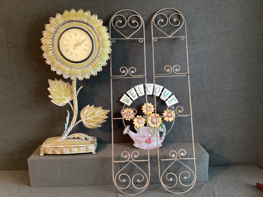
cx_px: 132
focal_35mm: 31
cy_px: 98
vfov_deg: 45.4
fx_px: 236
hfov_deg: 58.3
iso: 500
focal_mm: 3.3
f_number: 2.4
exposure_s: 1/25
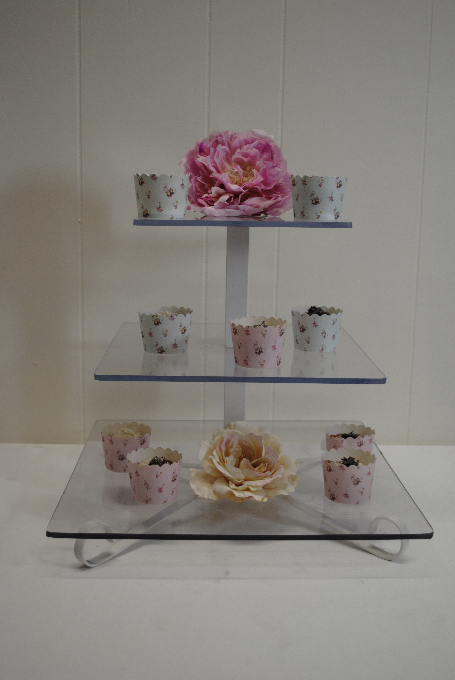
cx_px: 228
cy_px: 340
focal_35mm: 42
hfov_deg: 32.0
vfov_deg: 46.3
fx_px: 794
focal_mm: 28
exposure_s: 1/100
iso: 400
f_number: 4.5
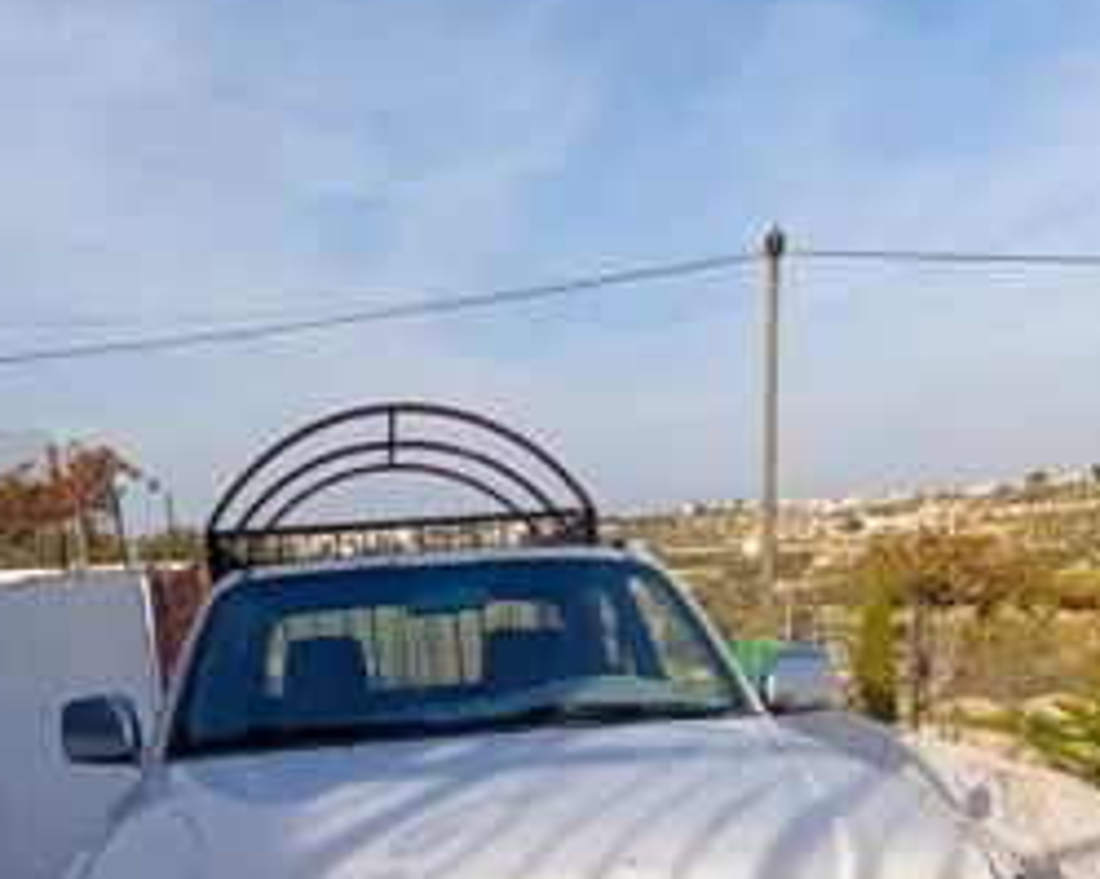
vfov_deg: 38.0
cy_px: 813
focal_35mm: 36
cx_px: 521
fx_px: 1172
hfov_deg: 50.3
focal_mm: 6.14
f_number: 1.6
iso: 50
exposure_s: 1/784
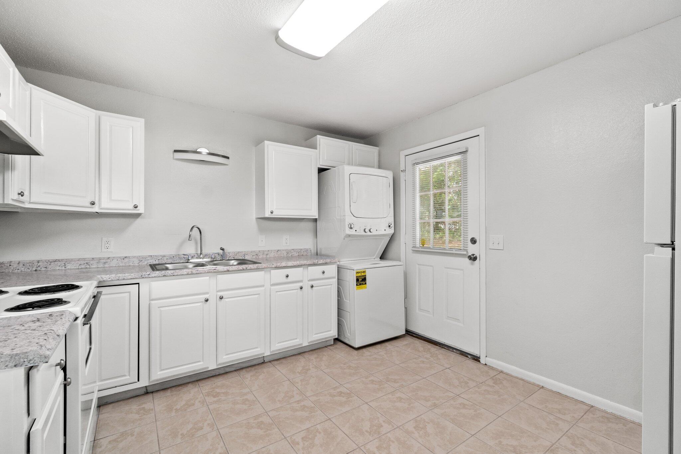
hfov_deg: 100.4
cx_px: 340
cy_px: 227
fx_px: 284
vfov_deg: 77.3
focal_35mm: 15
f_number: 8
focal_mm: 10
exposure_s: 1/8
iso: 400
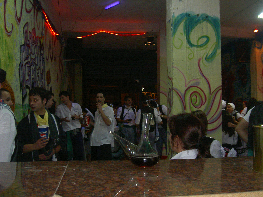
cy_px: 98
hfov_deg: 47.9
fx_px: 296
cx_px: 132
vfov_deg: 36.8
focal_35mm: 39
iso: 100
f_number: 2.8
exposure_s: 1/59.5
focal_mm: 8
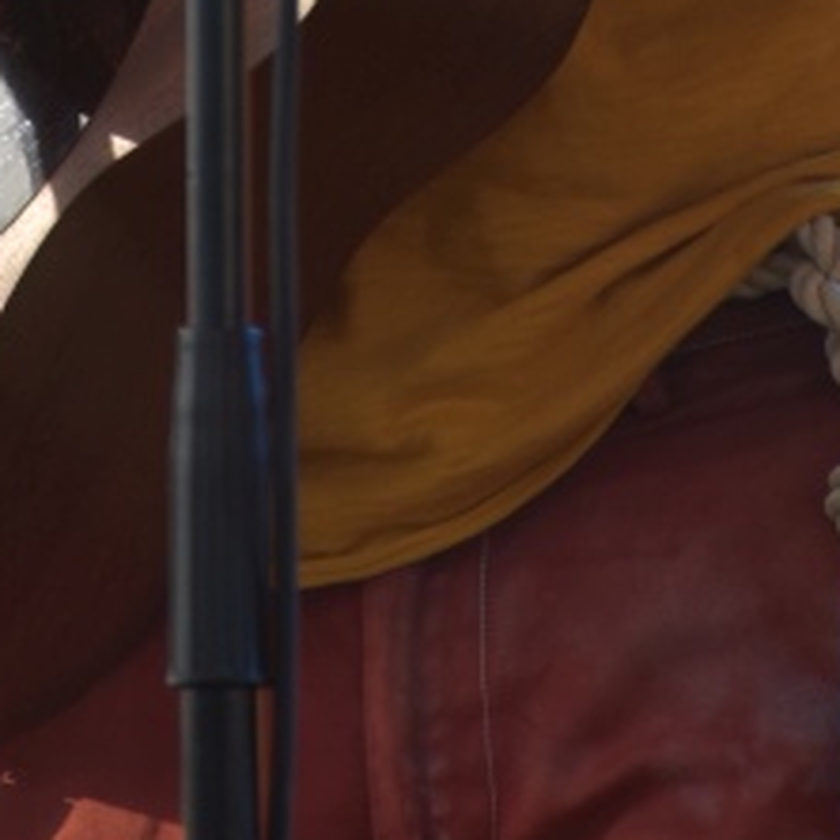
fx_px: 19657
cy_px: -957
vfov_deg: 2.4
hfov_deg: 2.4
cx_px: 269
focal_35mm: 716
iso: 100
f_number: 5.6
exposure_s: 1/320
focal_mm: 130
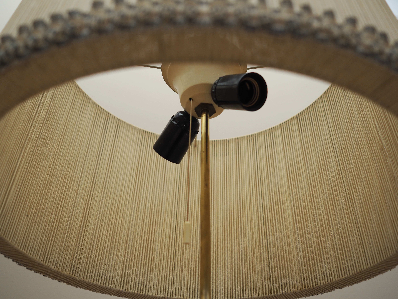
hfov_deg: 54.0
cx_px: 199
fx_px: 391
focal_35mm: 34
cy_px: 150
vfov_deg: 41.8
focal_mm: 17
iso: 200
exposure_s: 1/60
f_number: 2.5
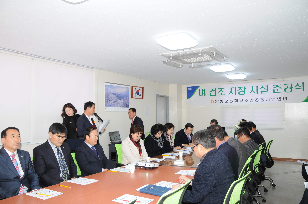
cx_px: 154
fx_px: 231
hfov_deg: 67.4
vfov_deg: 47.8
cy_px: 102
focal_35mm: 27
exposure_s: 1/60
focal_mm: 18
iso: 1000
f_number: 7.1
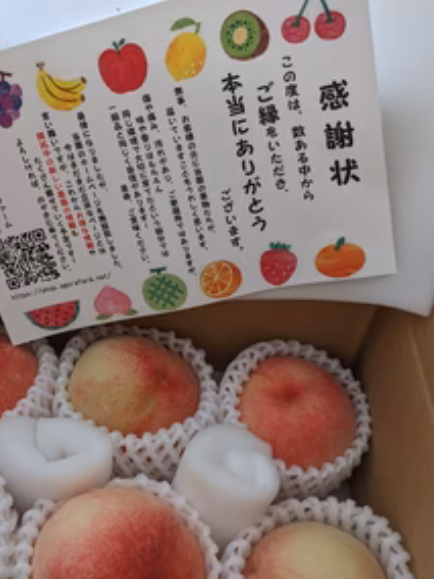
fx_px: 635
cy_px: 326
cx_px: 149
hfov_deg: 37.4
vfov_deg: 48.9
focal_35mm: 38
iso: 60
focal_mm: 4.38
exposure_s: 1/30
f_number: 1.73
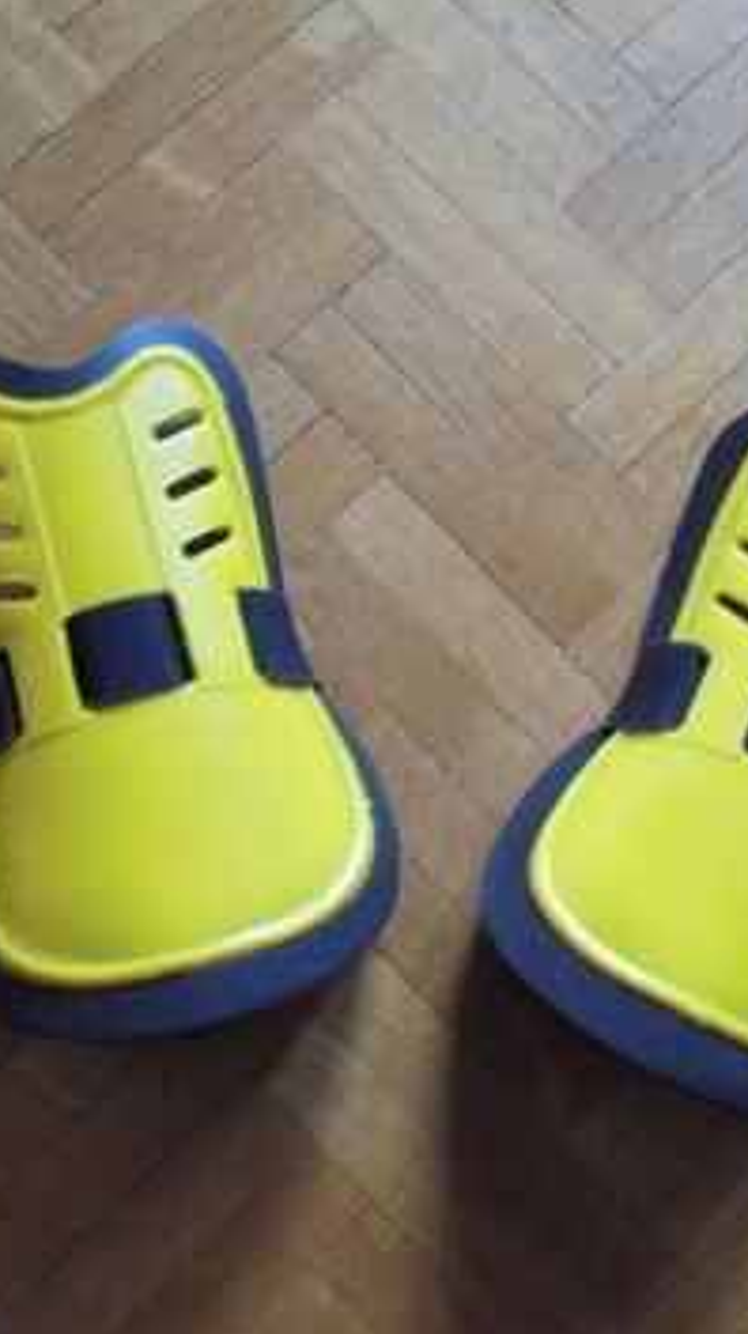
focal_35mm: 43
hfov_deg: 27.7
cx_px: 374
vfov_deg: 47.4
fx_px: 1519
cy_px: 661
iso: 400
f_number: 3.7
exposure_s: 1/25
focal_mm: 5.3
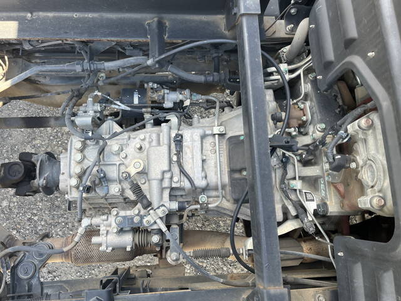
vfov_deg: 53.1
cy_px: 150
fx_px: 301
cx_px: 200
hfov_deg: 67.3
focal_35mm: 26
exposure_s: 1/205
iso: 40
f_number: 1.6
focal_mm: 5.1
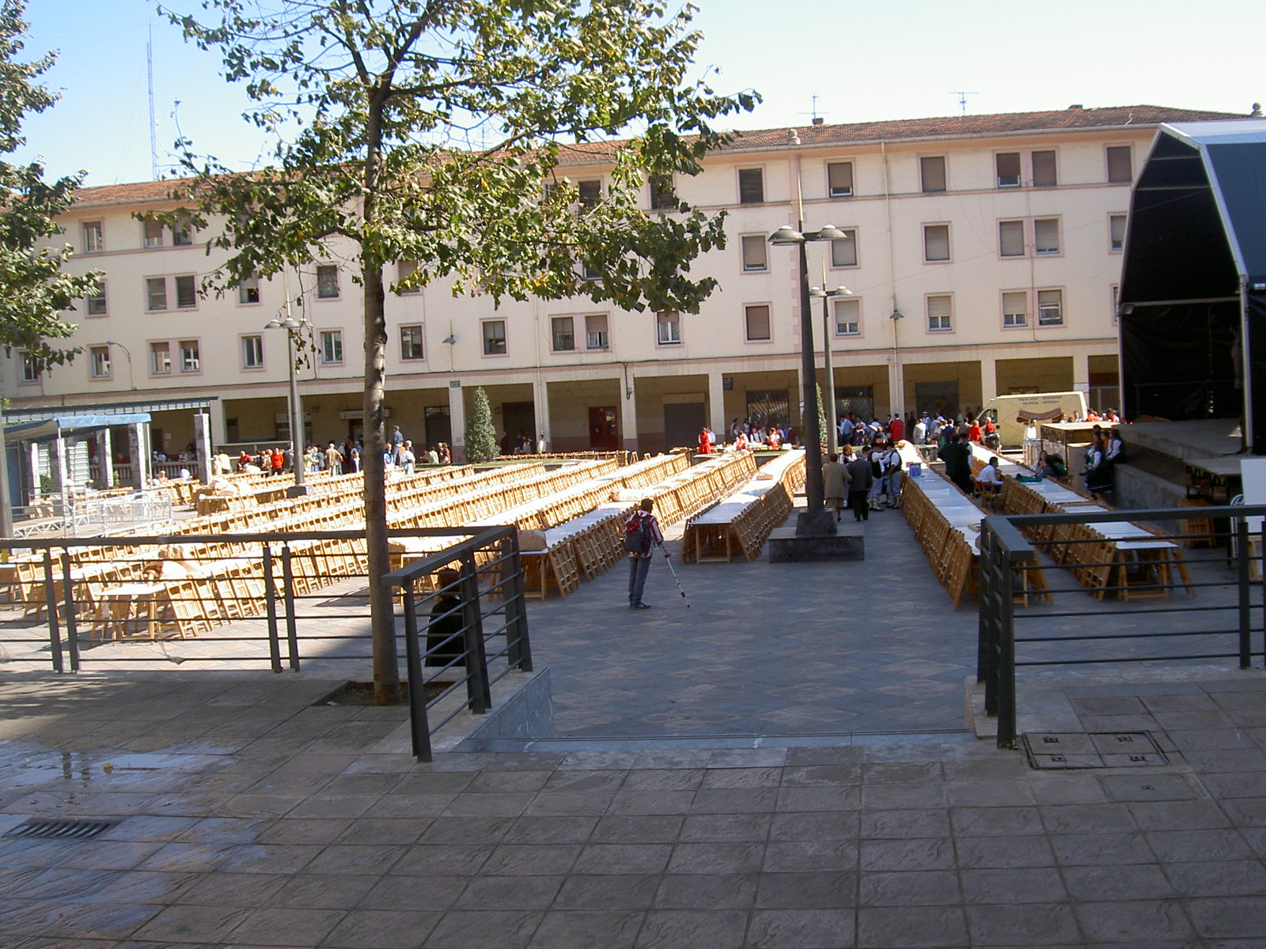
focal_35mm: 39
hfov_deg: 47.9
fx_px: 1426
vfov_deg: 36.8
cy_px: 474
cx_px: 633
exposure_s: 1/213
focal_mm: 8
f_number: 4.7
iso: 100
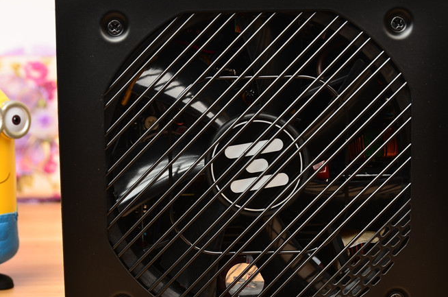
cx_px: 232
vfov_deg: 17.4
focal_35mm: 78
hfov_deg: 26.0
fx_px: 969
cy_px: 163
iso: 100
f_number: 5.6
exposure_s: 1/125
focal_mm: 34
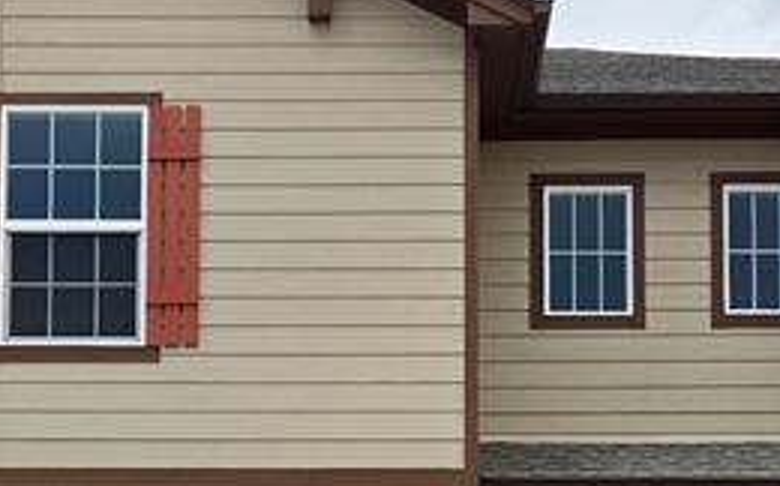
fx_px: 2039
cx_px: 381
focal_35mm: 96
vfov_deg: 12.9
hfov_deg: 21.7
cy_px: 704
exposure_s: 1/2082
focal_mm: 5.4
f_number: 1.8
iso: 80
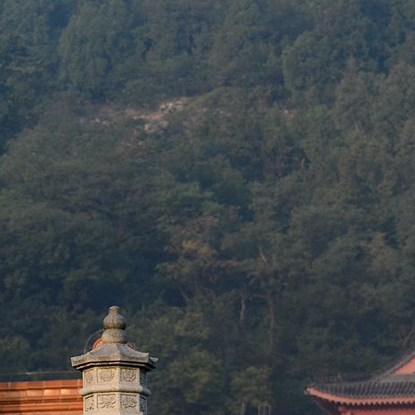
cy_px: 358
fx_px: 4693
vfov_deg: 5.1
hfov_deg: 5.0
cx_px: -125
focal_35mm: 346
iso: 160
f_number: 4.5
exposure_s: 1/500
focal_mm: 70
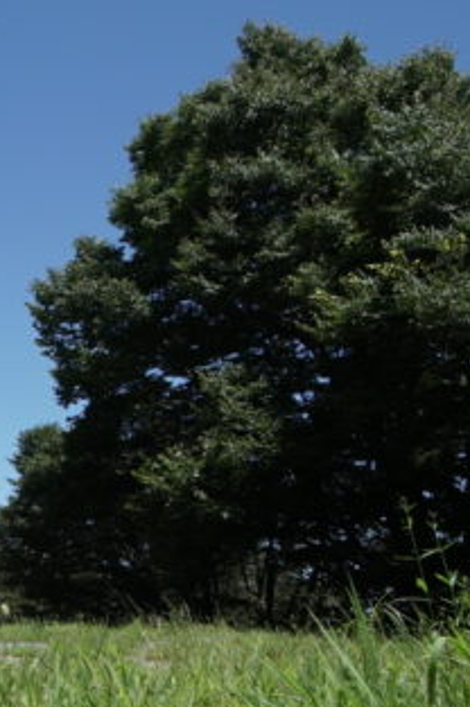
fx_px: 1158
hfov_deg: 20.3
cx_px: -192
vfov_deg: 34.0
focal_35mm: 59
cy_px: 344
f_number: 16
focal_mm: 16
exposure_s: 1/160
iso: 200
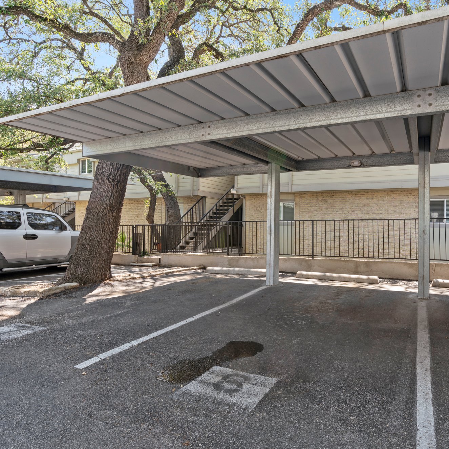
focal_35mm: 21
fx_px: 308
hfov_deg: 71.1
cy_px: 230
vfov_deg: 72.1
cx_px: 277
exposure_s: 1/20
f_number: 8
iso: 200
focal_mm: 16
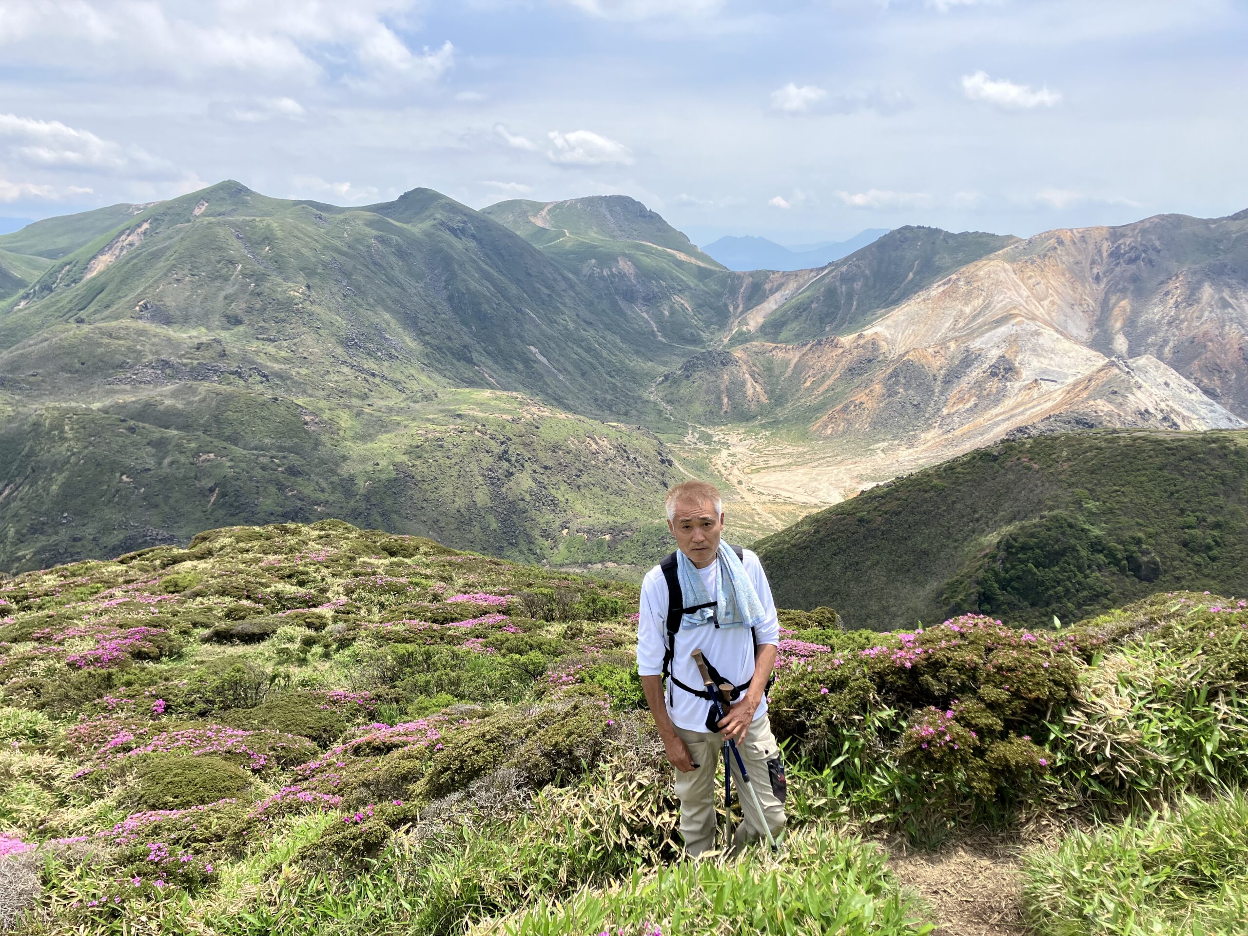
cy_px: 468
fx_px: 1009
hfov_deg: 63.4
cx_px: 624
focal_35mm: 28
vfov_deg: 49.7
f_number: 1.8
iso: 32
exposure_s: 1/2024
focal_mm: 3.99
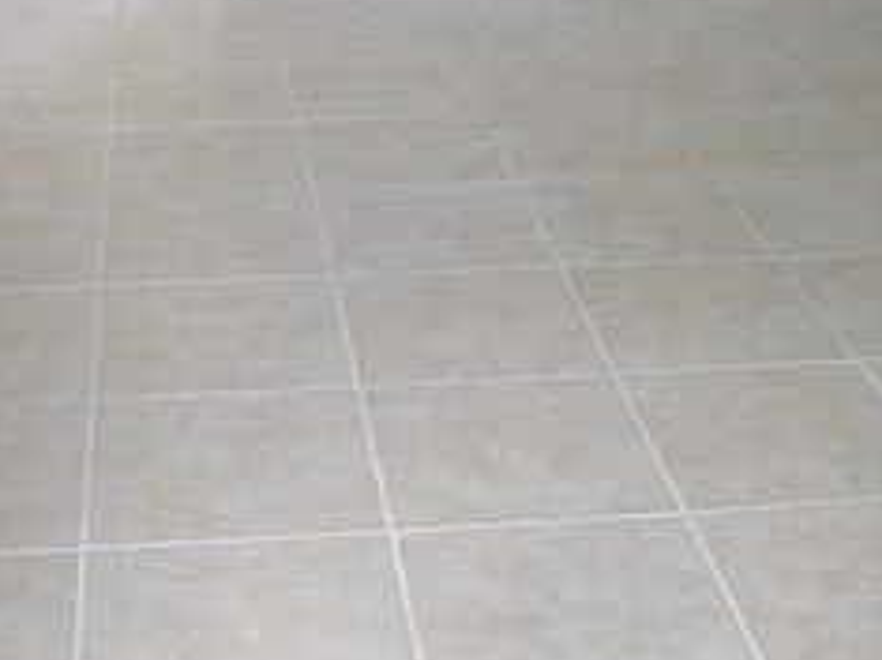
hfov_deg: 28.2
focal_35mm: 69
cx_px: 430
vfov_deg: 21.1
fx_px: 1757
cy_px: 180
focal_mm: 7.9
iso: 400
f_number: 2.8
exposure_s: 1/80
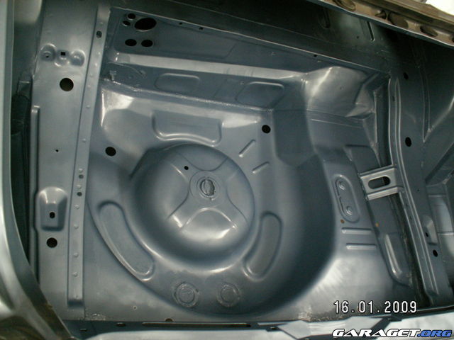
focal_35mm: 35
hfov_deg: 52.6
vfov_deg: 40.7
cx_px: 227
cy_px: 170
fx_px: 459
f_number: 2.8
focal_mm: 5.86
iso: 160
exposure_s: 1/13
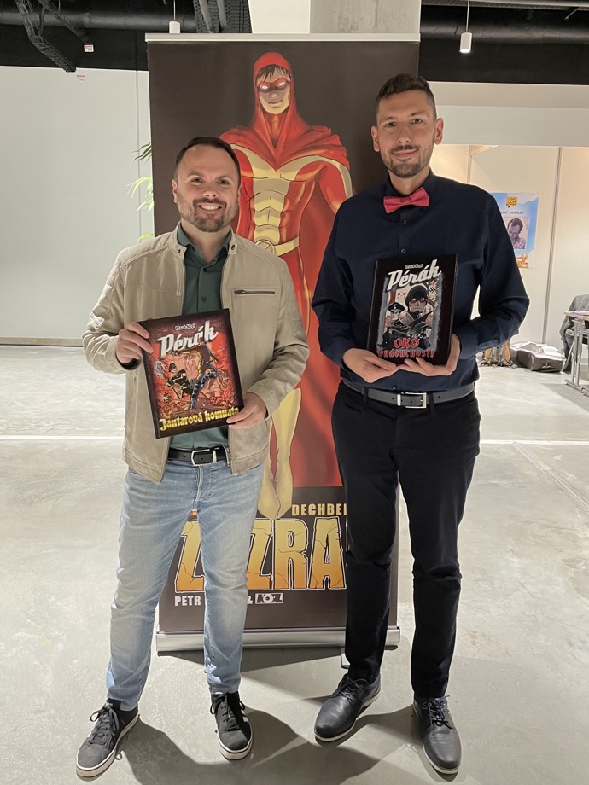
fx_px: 590
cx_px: 294
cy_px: 392
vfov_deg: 67.3
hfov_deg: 53.1
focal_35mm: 26
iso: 400
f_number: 1.6
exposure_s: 1/50
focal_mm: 4.2
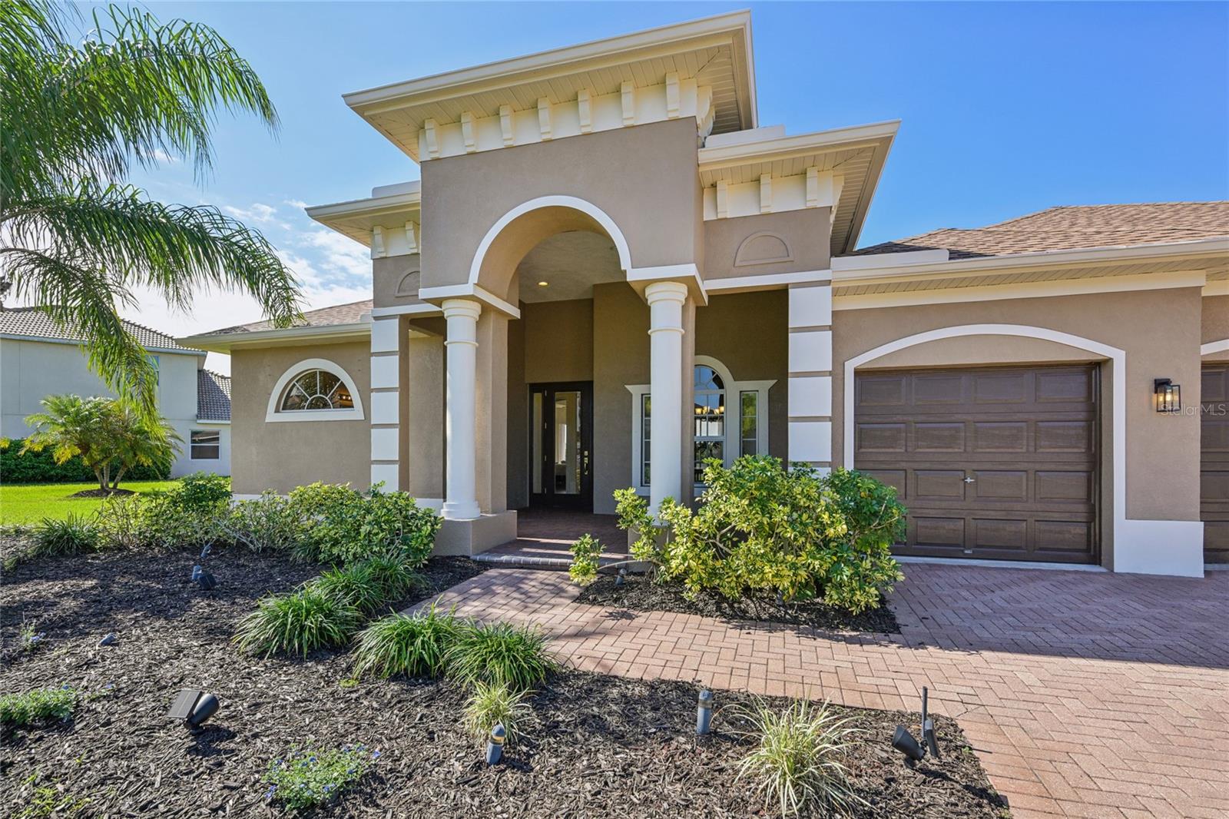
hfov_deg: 95.0
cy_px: 410
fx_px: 563
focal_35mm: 16
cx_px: 614
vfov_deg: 72.0
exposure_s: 1/500
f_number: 8
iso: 400
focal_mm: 16.5
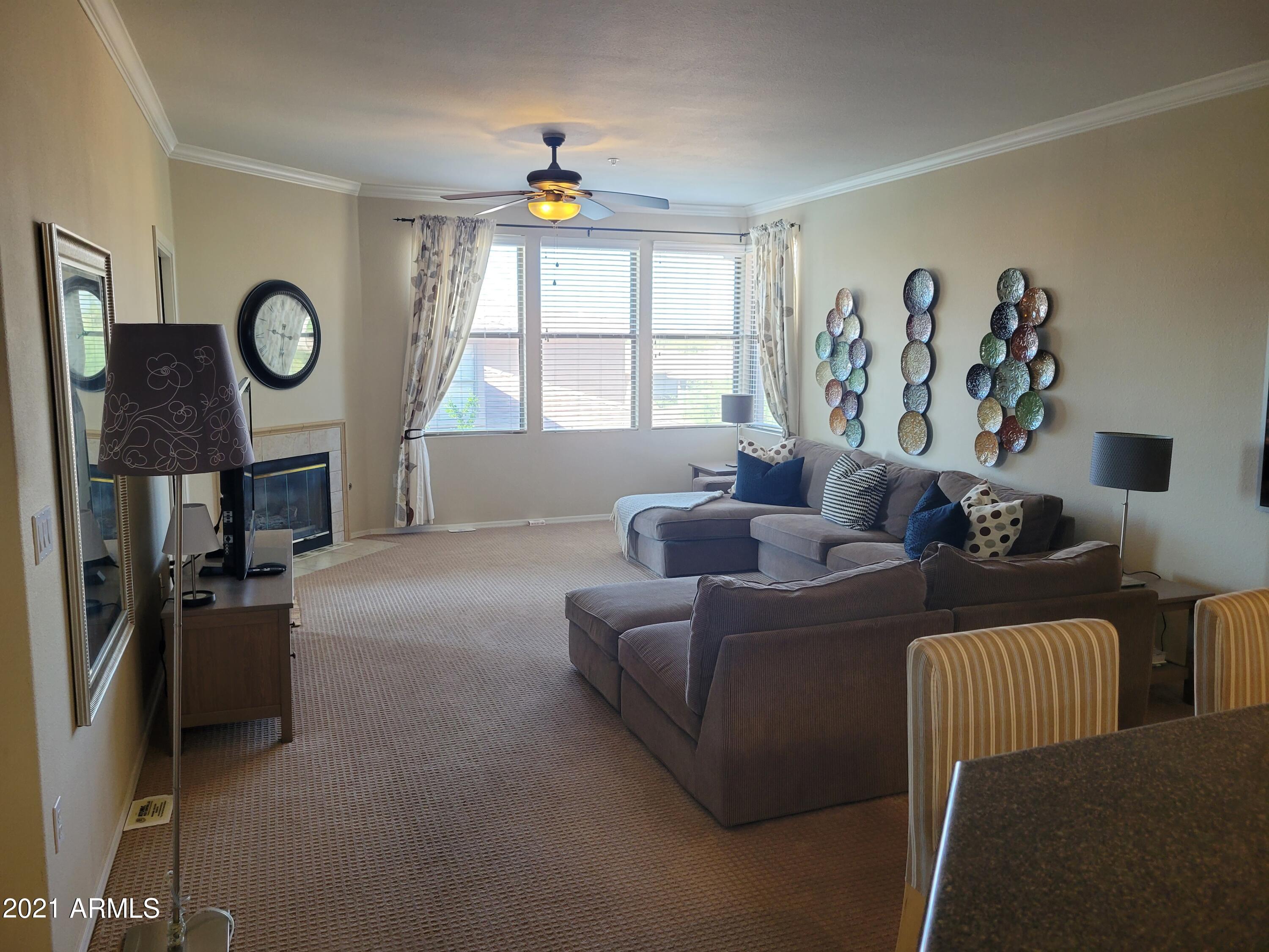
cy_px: 476
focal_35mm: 26
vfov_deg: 53.1
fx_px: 953
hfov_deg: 67.3
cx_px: 634
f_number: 1.8
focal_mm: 5.4
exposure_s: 1/119
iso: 200
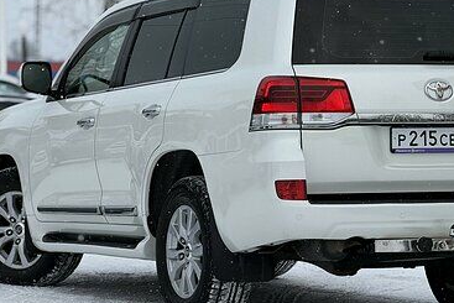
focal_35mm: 186
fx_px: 2346
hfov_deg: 11.0
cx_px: 275
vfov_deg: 7.4
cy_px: 136
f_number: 2.8
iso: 64
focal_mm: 15.66
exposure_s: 1/1342
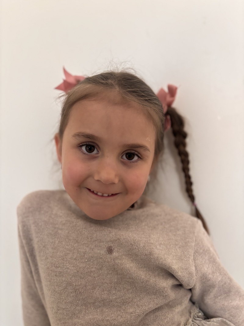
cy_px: 163
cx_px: 122
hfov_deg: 53.1
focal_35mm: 26
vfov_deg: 67.3
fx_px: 244
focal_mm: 5.96
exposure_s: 1/60
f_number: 1.6
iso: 400
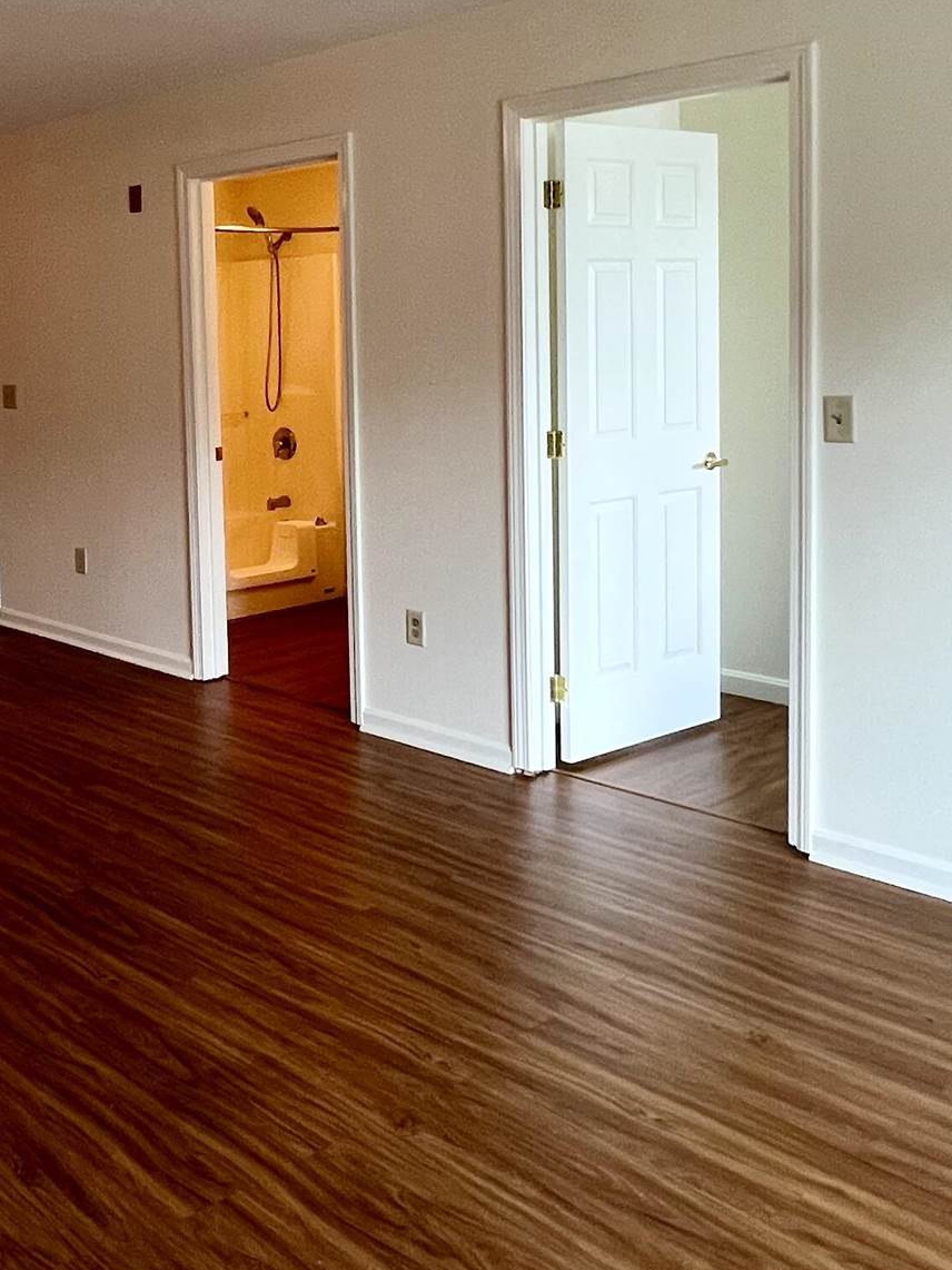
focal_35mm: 35
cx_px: 71
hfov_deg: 37.6
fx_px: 1283
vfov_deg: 51.6
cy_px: 423
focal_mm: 1.57
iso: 160
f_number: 1.8
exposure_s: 1/60
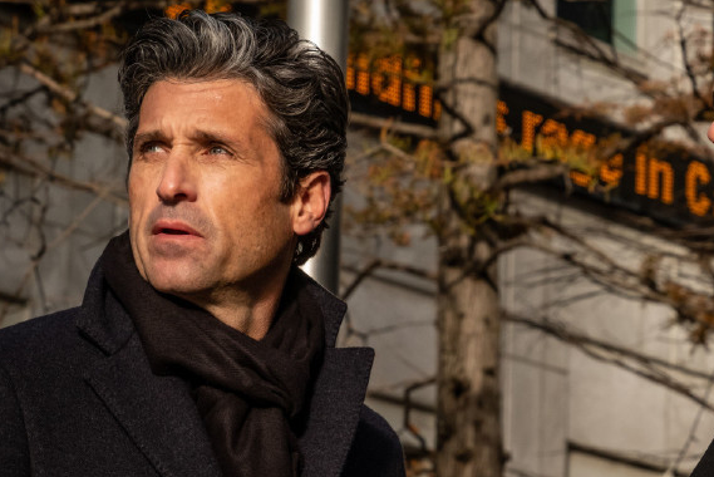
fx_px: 3512
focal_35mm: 177
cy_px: 282
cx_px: 499
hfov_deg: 11.6
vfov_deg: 7.8
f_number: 11
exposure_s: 1/400
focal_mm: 74.4
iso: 1000
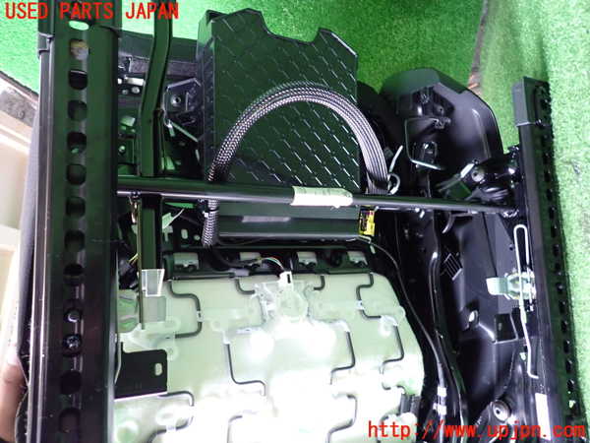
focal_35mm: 25
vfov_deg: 54.9
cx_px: 295
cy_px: 222
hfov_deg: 69.4
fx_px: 426
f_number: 2
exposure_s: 1/30
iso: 640
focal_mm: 4.5
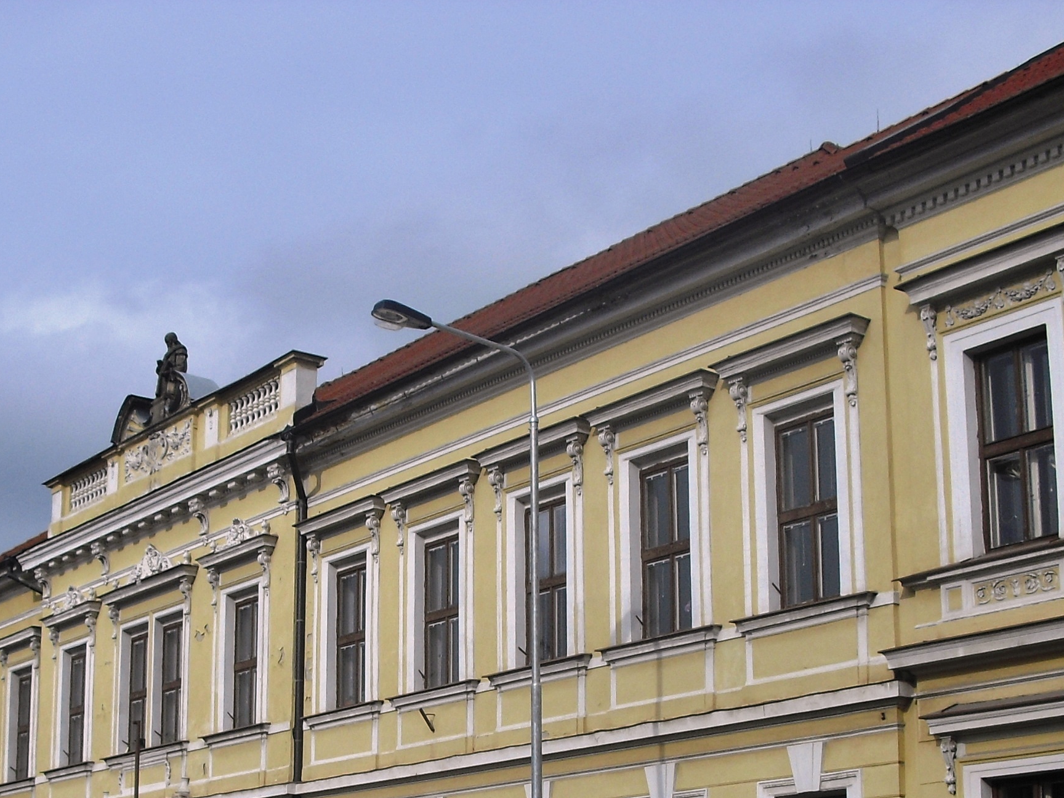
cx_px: 363
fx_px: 1967
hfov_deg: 30.1
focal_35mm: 64
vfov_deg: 22.4
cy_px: 708
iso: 64
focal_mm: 6.3
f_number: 7.8
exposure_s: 1/320
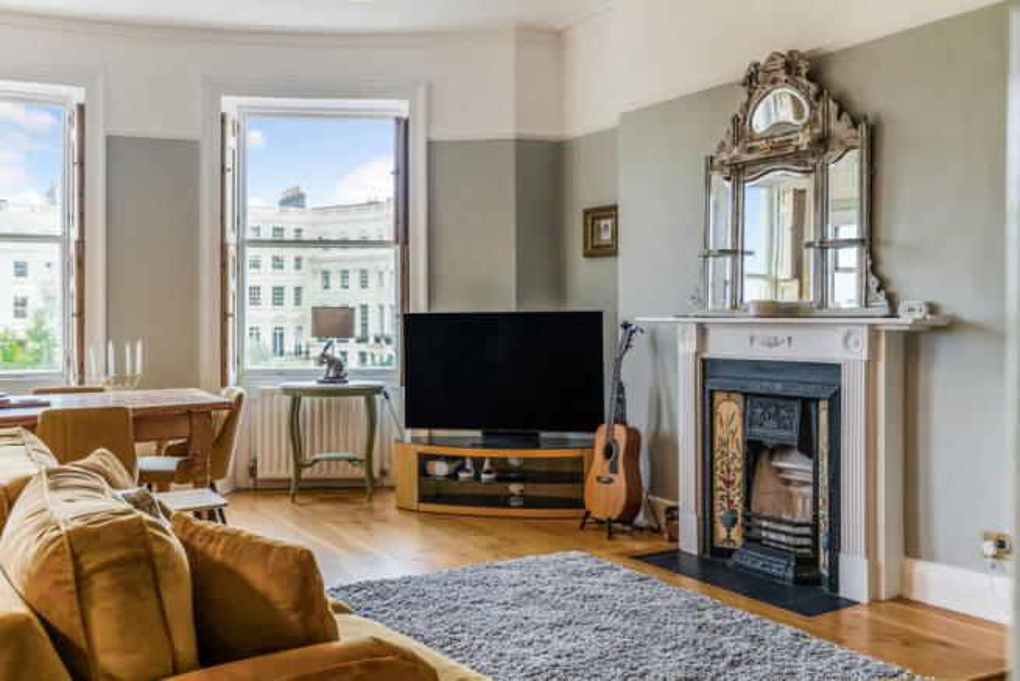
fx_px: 992
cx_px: 510
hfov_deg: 54.4
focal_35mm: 35
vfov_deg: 37.9
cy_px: 340
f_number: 5
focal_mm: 35
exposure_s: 1/15
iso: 500
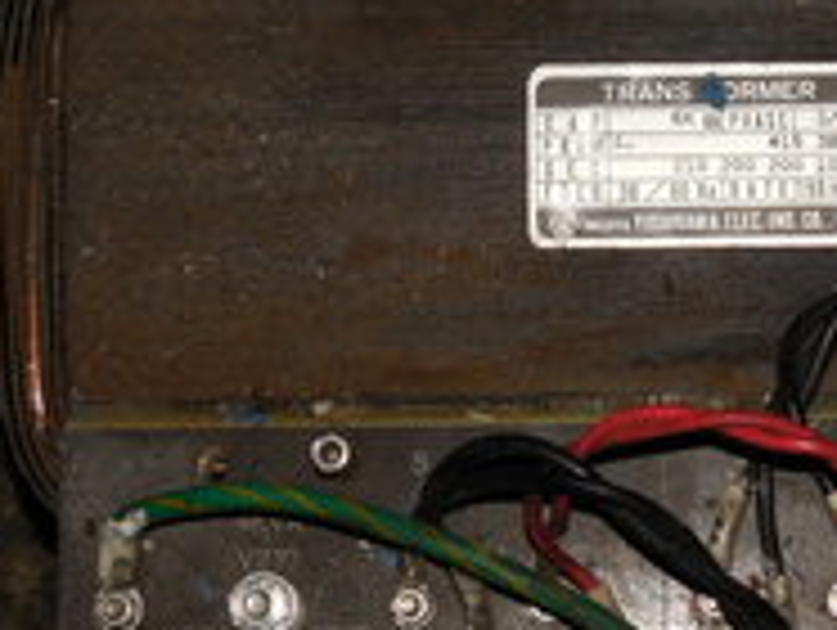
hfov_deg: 13.2
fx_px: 3583
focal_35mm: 148
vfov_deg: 10.0
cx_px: 724
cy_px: 126
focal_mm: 12.5
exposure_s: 1/60
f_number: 4.4
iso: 125
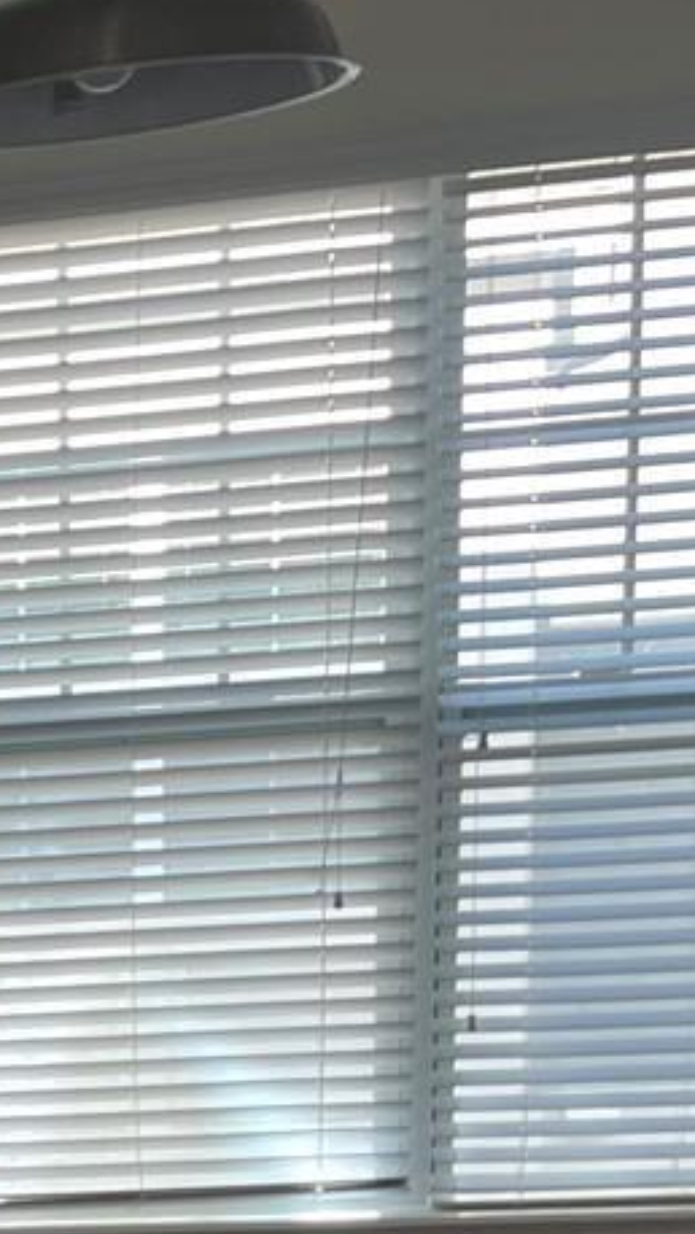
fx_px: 3240
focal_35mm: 99
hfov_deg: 10.6
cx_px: -937
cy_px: 1342
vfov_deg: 20.6
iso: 50
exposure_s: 1/122
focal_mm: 5.1
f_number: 1.6
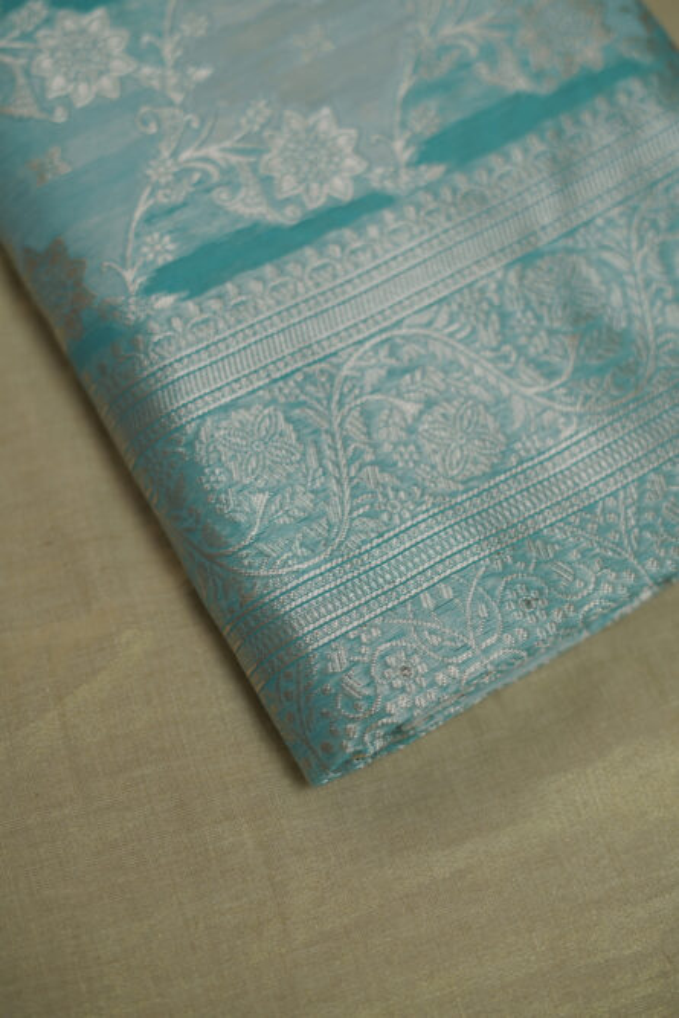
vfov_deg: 39.6
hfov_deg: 27.0
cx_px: 340
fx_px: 1414
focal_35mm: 50
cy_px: 509
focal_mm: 50
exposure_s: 1/125
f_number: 2.5
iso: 400
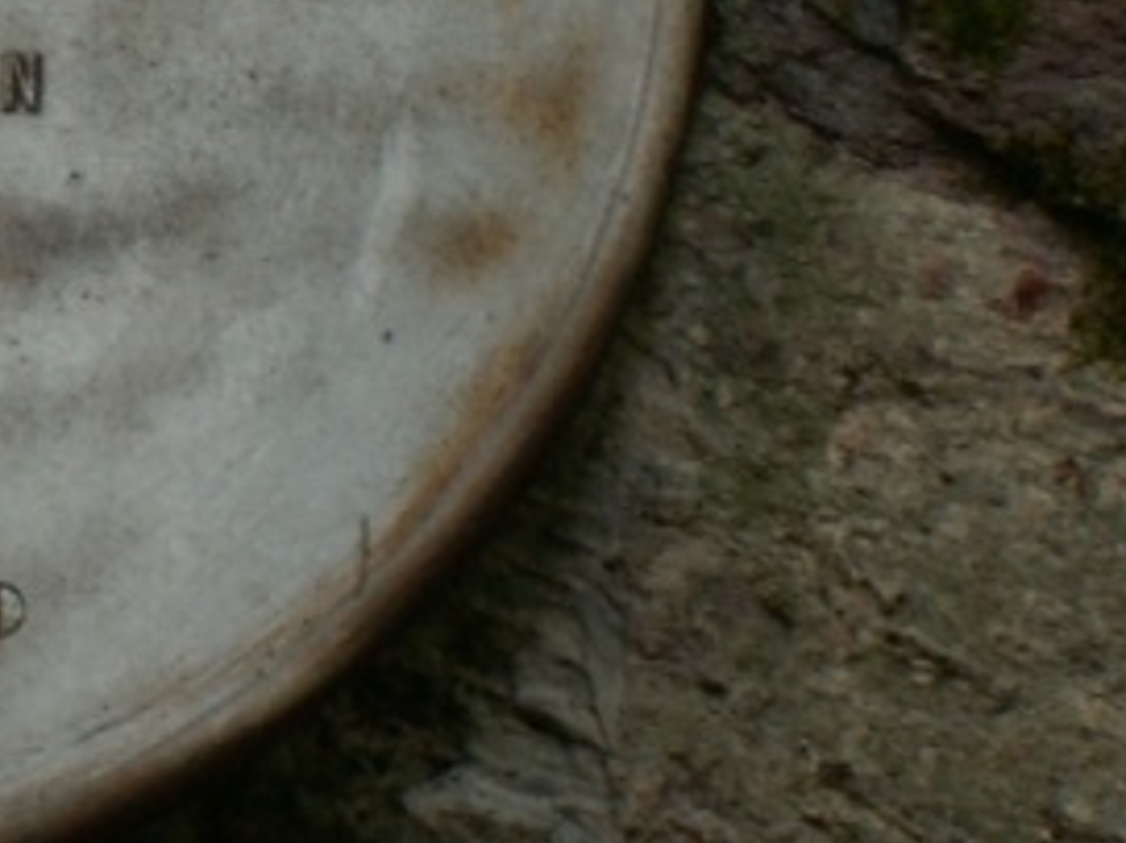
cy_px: -320
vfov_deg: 4.4
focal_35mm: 336
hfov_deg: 5.8
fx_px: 10925
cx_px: -727
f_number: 4
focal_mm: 14.96
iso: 50
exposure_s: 1/80
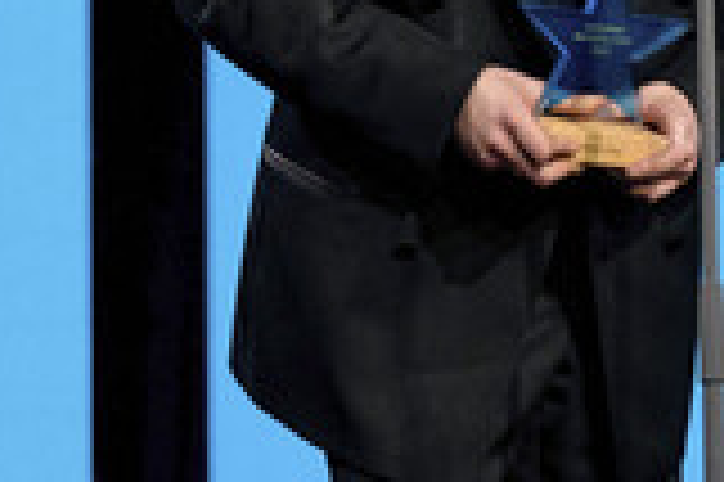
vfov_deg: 3.3
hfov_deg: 5.0
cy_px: 5
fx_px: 8257
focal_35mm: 411
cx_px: 803
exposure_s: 1/220
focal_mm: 98.2
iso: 2500
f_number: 2.8
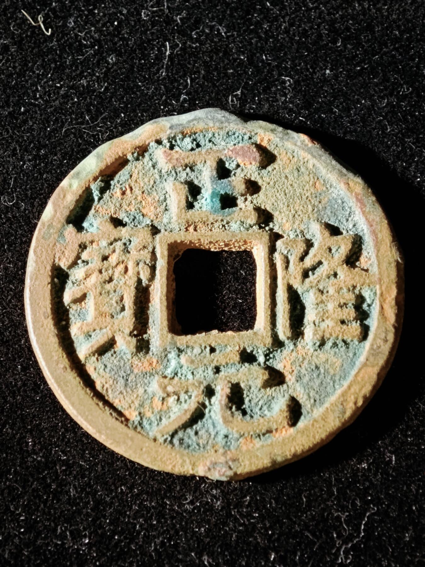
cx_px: 212
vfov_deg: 18.4
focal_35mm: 107
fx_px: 1752
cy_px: 284
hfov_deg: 13.8
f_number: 2
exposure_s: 1/100
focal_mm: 9
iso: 500
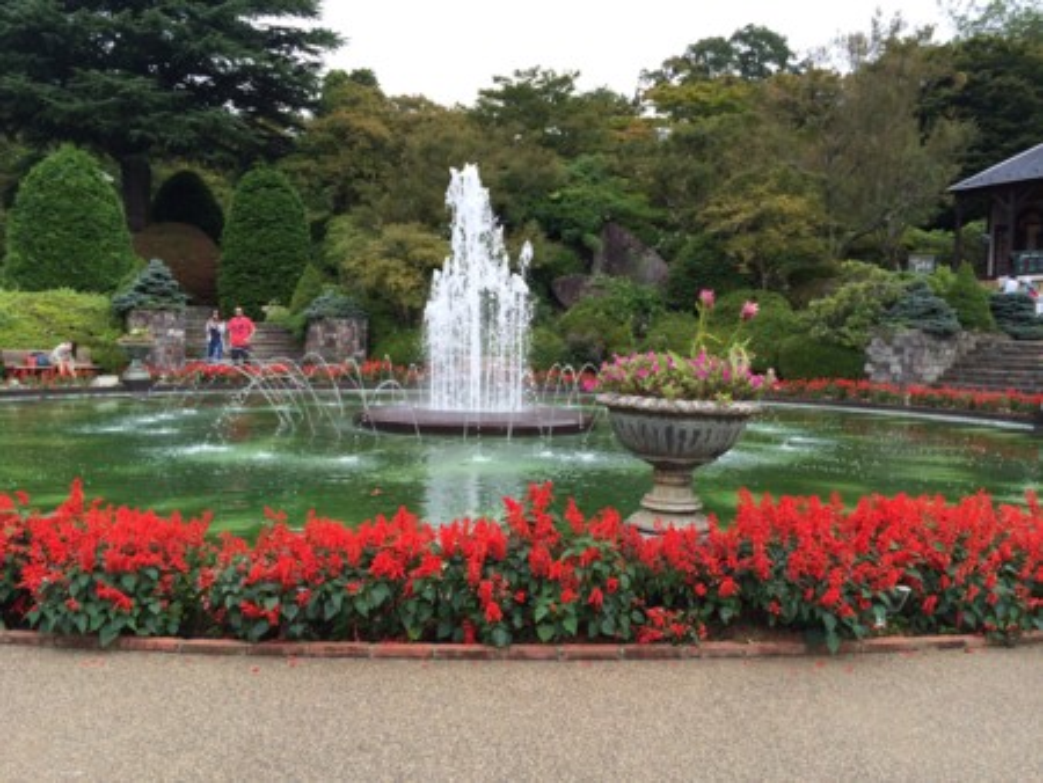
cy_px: 392
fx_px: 904
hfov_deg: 59.9
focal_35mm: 30
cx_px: 522
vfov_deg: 46.8
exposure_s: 1/466
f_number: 2.2
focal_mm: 4.12
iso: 32
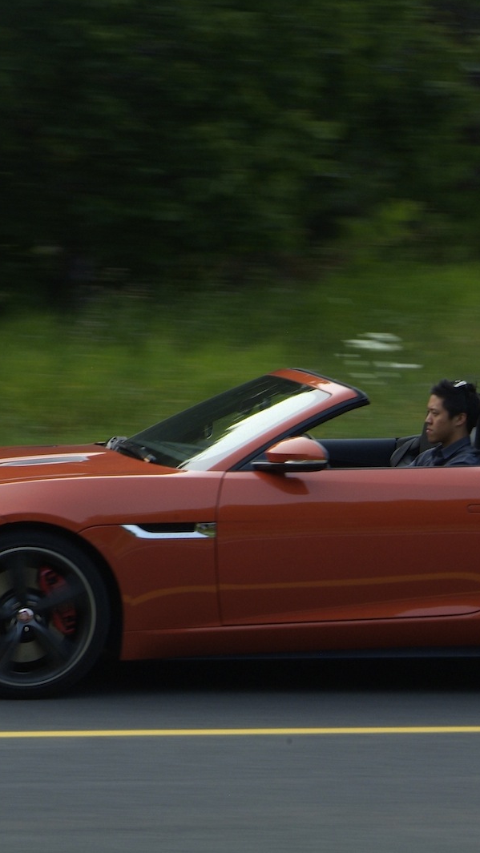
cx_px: 258
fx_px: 3530
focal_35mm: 156
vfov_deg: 13.8
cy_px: 425
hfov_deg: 7.8
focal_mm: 66
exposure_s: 1/90
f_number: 11
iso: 400
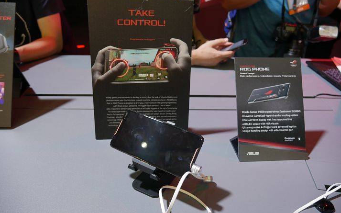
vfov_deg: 41.8
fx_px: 279
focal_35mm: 30
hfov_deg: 62.9
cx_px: 172
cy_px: 109
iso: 500
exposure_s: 1/60
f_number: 3.5
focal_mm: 14
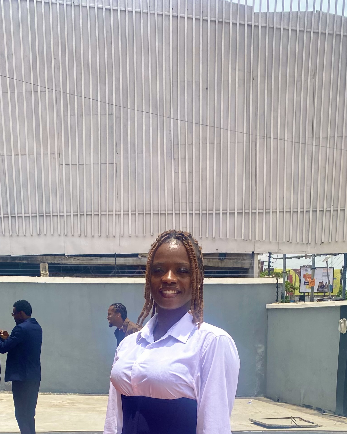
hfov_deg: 28.6
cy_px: 436
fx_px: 680
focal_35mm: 53
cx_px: 161
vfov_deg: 32.5
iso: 32
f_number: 1.8
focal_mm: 4.25
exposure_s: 1/4115
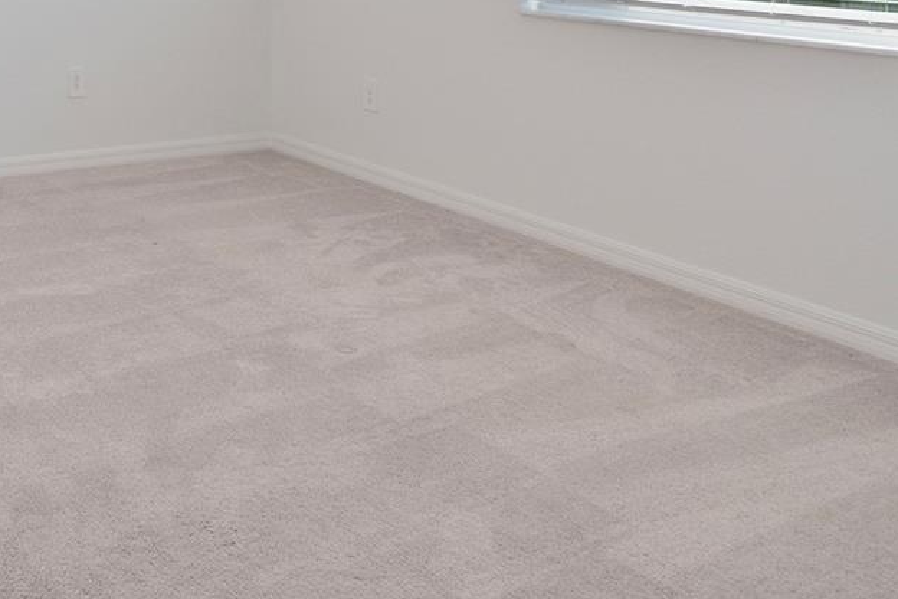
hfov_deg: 40.9
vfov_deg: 28.9
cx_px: -16
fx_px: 1023
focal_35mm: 41
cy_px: -94
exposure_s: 1/125
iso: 400
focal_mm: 16
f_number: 8
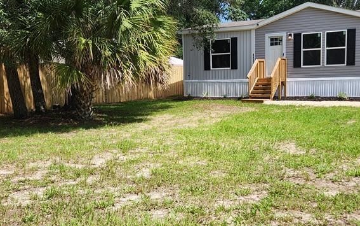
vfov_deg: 29.2
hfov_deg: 45.1
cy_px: 132
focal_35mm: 44
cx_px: 203
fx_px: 432
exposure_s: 1/1019
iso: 20
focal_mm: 5.4
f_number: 1.8
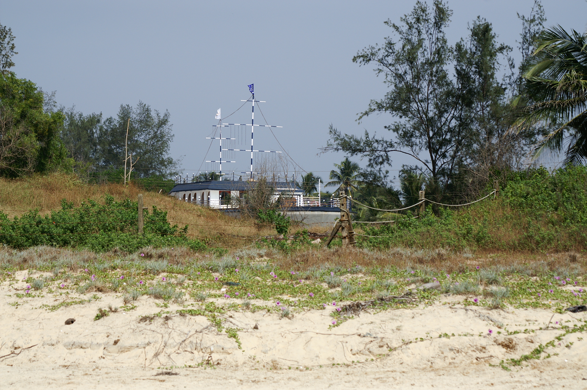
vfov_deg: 9.1
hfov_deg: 13.7
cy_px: 195
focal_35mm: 150
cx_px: 294
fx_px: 2444
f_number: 8
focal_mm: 100
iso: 200
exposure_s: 1/1000
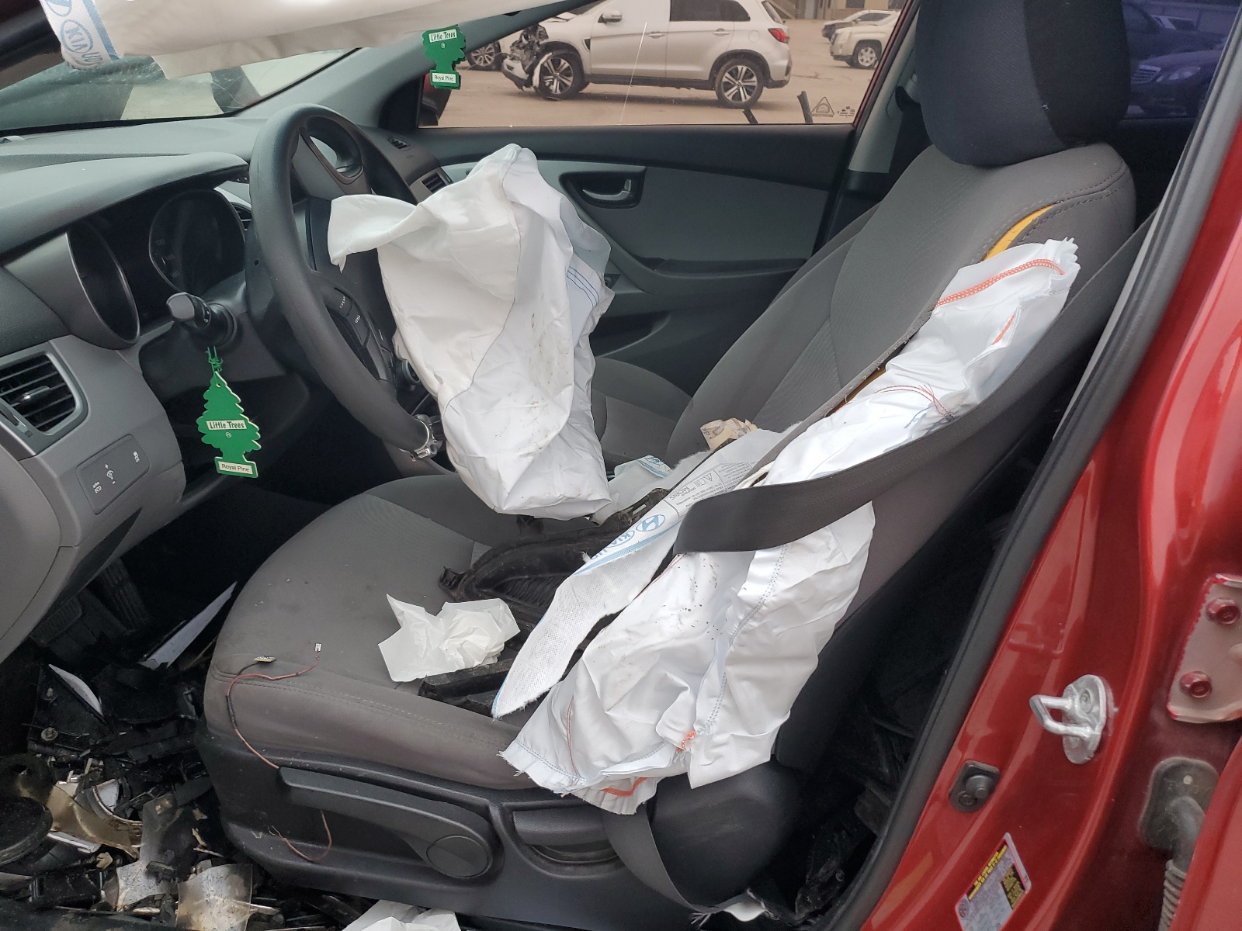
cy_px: 466
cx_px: 621
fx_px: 933
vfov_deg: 53.1
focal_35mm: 26
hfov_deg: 67.3
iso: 61
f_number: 1.5
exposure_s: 1/60.2
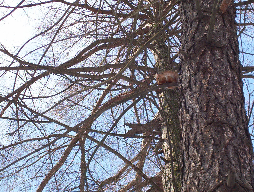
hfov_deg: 11.6
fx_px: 1251
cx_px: 173
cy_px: 96
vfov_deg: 8.8
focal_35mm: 170
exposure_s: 1/280
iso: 100
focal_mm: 16.3
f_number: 4.62
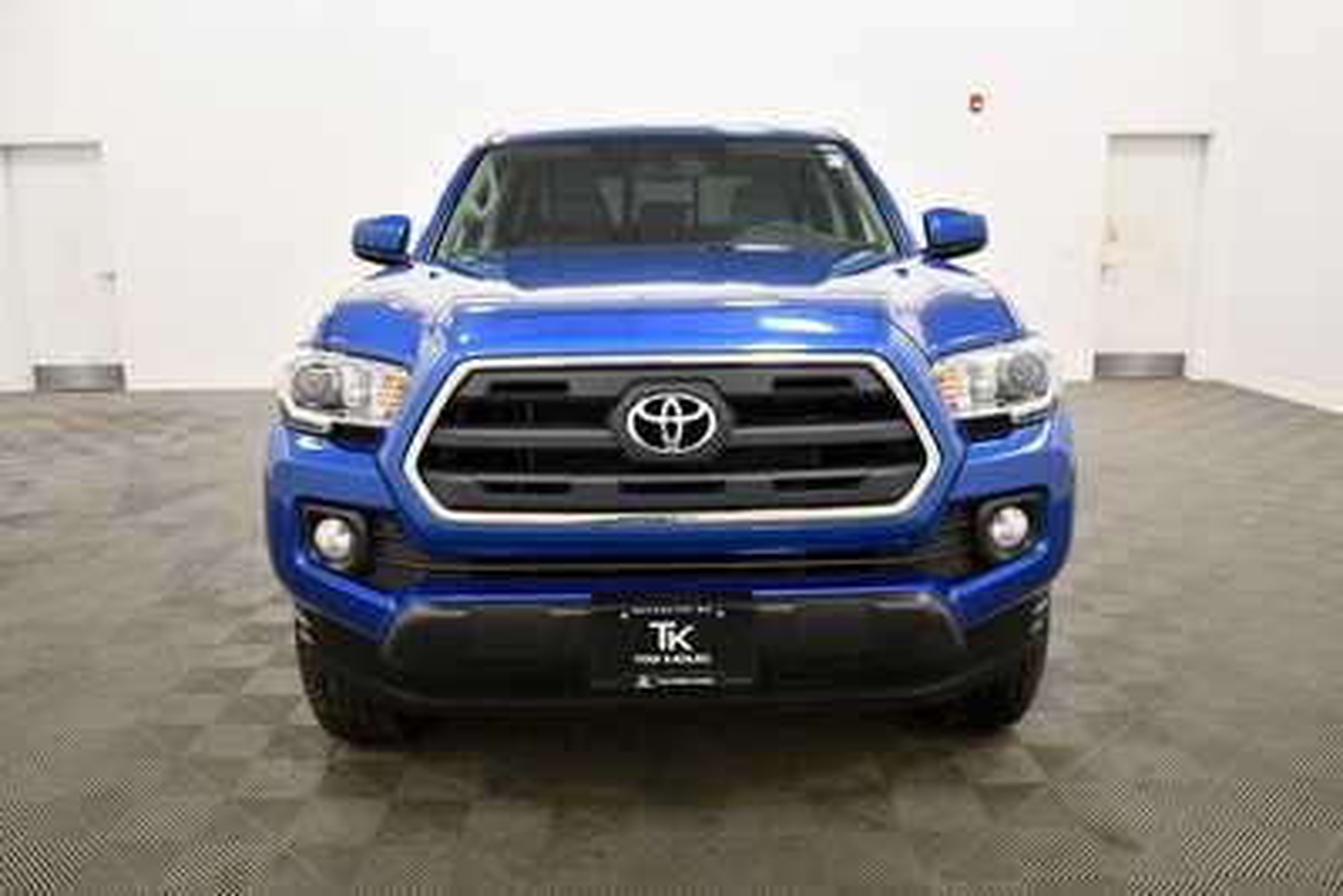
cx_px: 672
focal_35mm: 30
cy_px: 448
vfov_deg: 43.6
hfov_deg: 61.9
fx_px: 1120
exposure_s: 1/125
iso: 1250
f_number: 5.6
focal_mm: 20
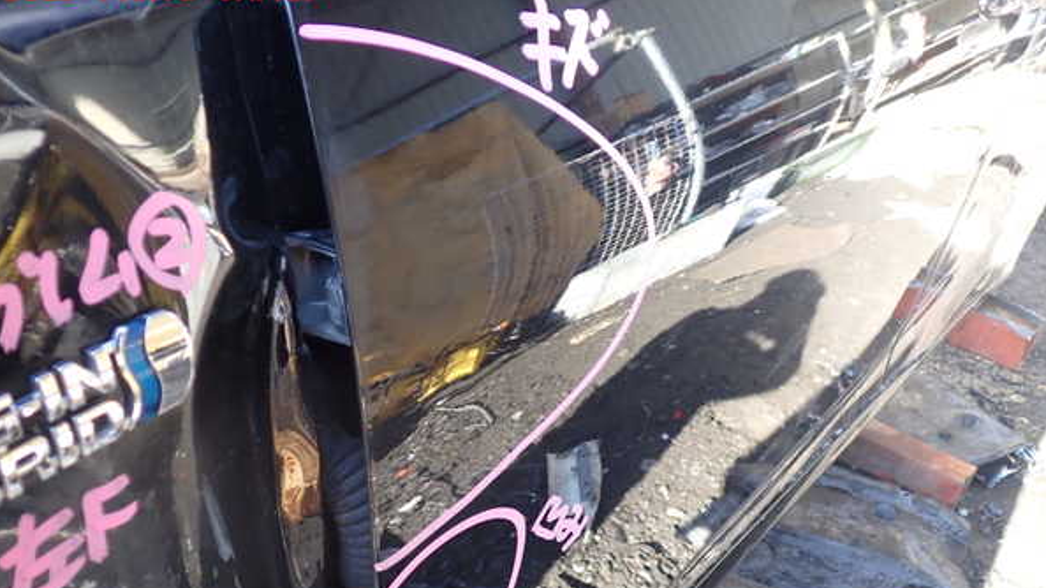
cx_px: 521
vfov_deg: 35.5
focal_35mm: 33
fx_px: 915
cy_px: 363
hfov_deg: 59.5
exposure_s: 1/60
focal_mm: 5.4
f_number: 2.3
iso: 100
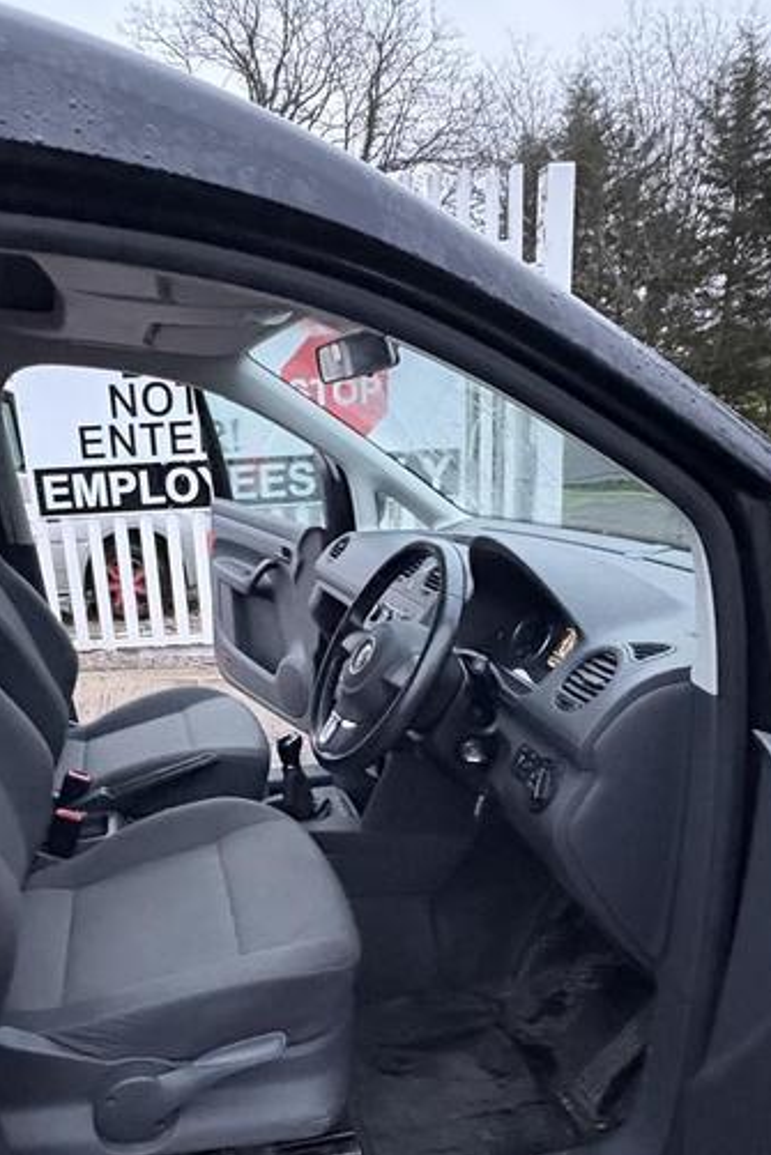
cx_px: 290
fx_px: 835
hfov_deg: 49.1
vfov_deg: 68.9
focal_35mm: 26
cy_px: 676
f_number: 2.2
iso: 1000
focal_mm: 2.22
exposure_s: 1/40
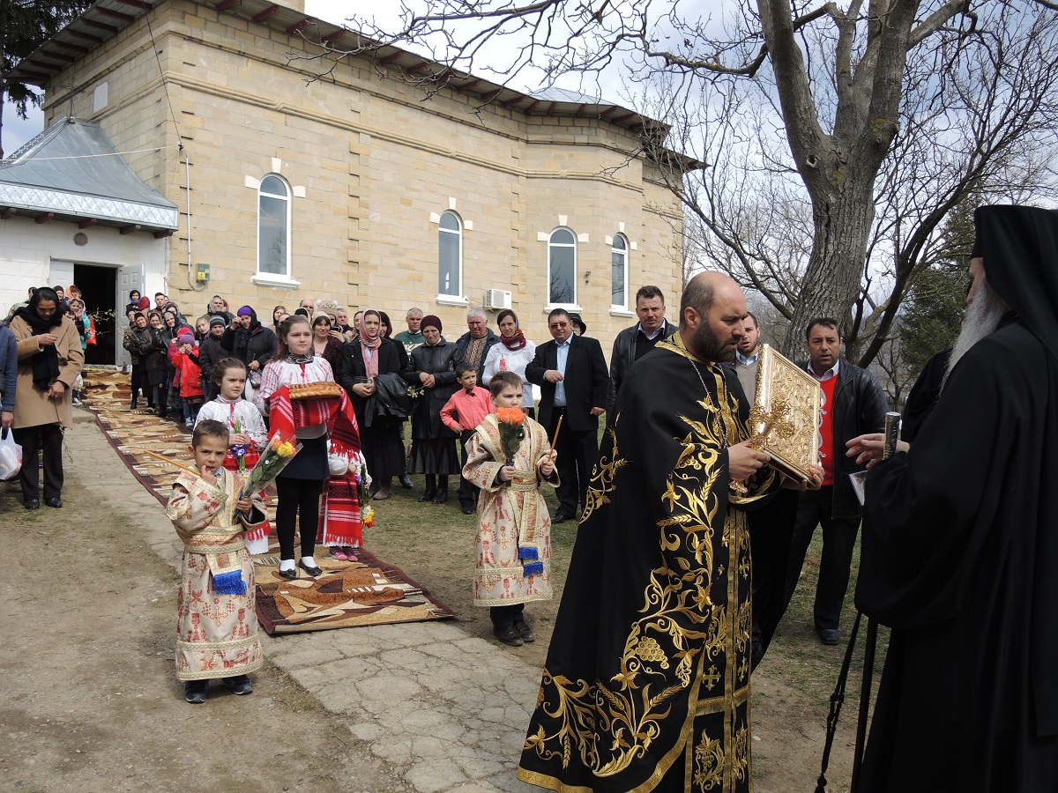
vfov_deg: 49.7
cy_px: 396
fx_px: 856
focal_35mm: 28
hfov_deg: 63.4
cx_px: 529
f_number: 2.2
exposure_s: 1/1250
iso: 80
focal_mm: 6
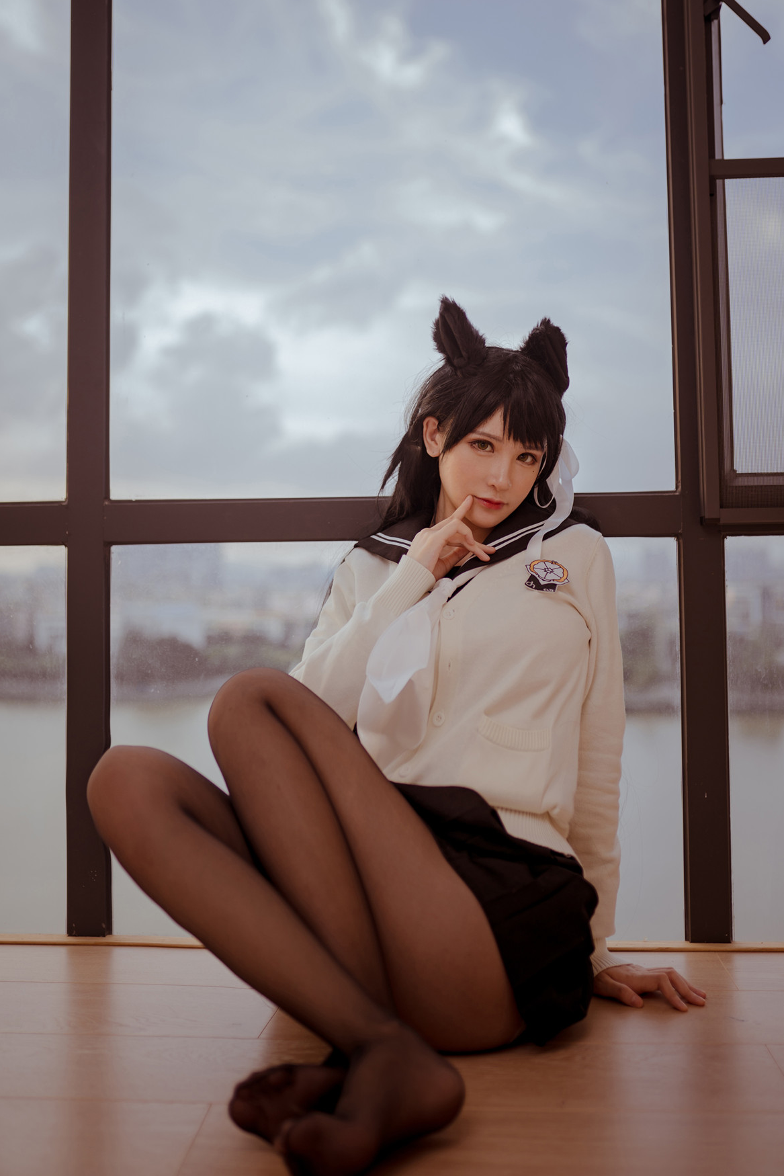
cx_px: 386
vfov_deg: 53.1
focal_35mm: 36
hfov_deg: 36.9
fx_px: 1176
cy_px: 579
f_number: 1.6
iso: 100
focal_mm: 35
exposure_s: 1/200
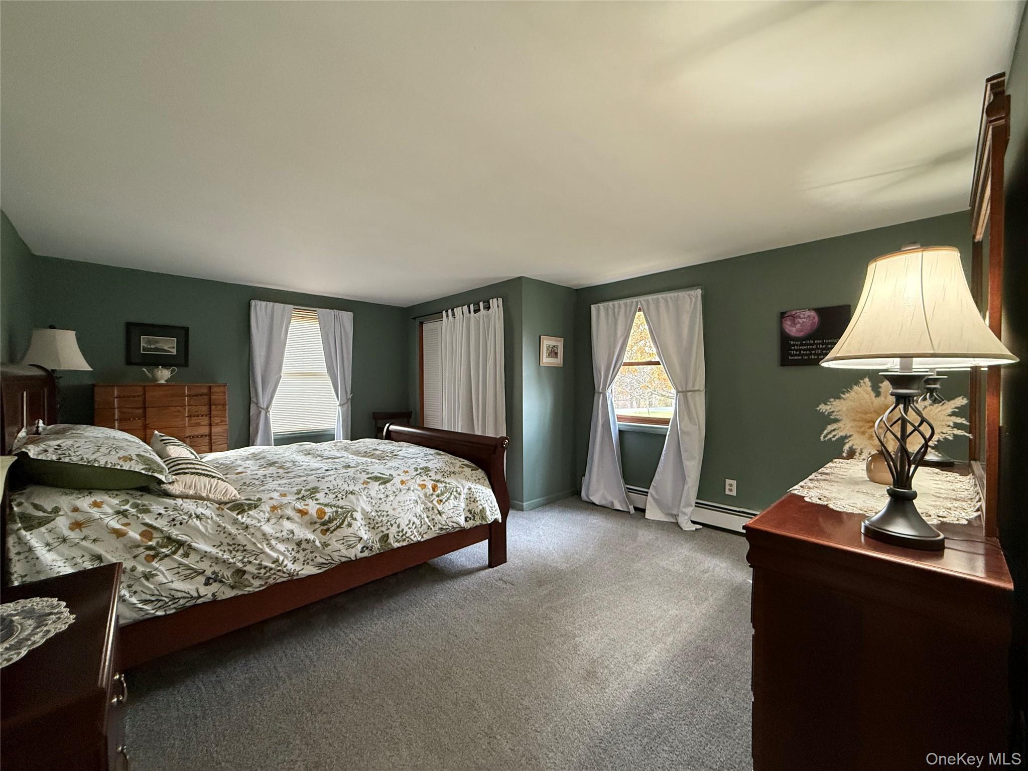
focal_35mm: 14
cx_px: 514
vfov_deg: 85.7
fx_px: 416
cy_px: 386
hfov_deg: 102.1
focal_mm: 2.22
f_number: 2.2
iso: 500
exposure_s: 1/60
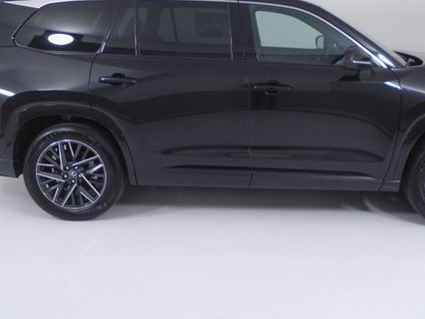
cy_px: 121
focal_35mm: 39
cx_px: 247
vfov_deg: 36.6
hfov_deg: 47.7
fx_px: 479
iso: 100
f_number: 3.2
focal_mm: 4.6
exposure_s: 1/125
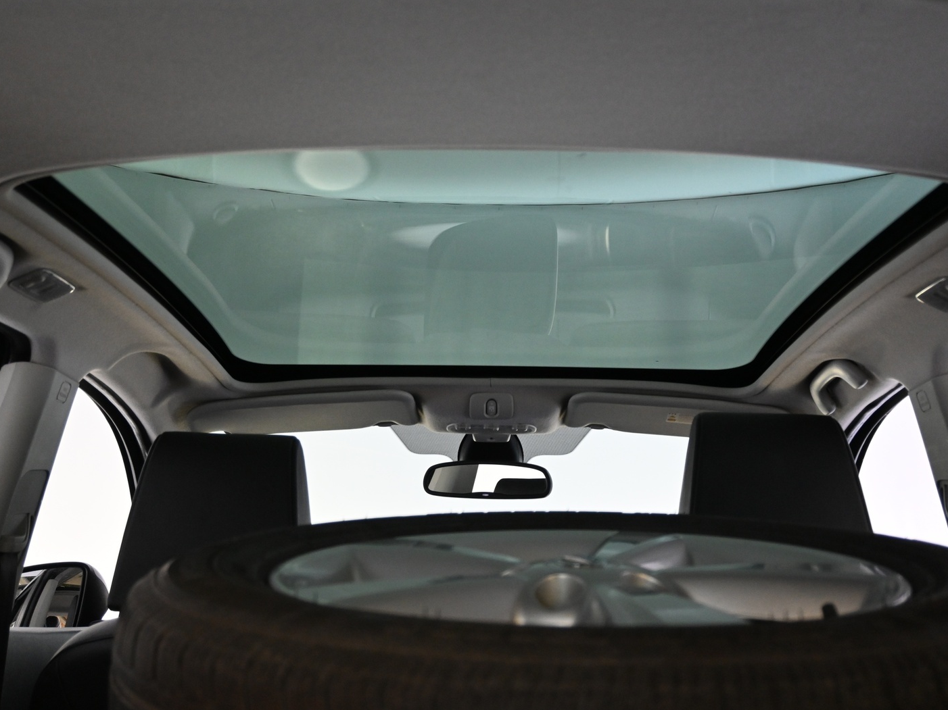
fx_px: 1095
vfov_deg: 35.9
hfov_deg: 46.8
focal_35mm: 40
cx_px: 480
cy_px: 349
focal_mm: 24
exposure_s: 1/40
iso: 2000
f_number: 4.2
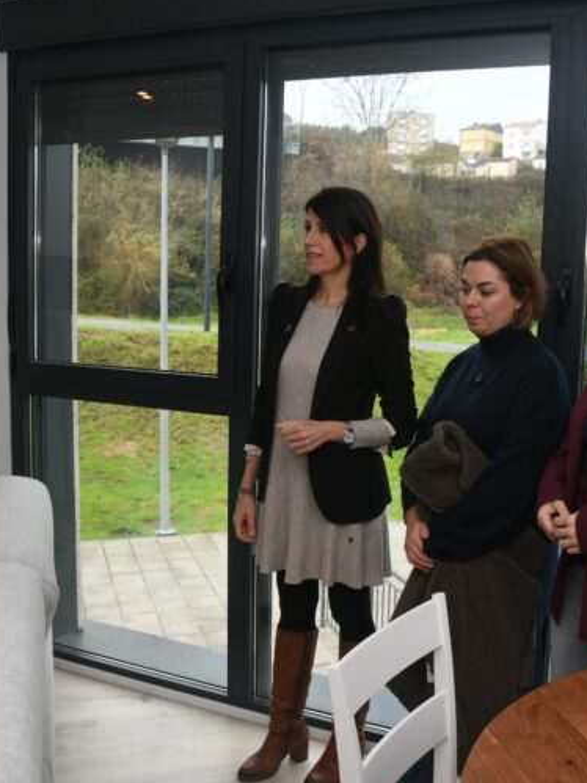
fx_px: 854
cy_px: 394
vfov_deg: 49.3
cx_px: 407
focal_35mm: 38
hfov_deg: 37.4
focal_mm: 17
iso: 400
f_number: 4.5
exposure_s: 1/250
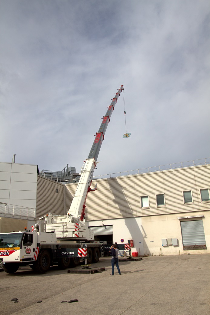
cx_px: 105
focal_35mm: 28
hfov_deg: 46.4
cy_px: 158
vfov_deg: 65.5
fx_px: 245
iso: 100
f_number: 10
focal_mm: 18
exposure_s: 1/250
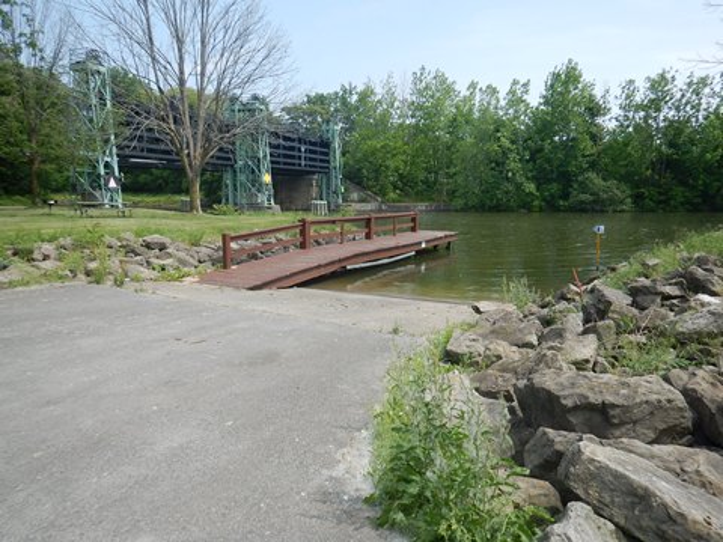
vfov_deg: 56.8
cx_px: 362
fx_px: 501
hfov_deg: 71.6
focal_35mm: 24
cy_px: 271
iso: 125
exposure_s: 1/1250
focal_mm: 4.3
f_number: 2.8
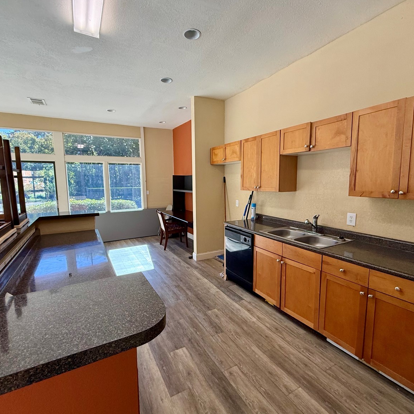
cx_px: 207
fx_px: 230
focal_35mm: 17
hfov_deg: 84.0
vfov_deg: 84.0
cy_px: 210
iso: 250
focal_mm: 2.22
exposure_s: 1/120
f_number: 2.2
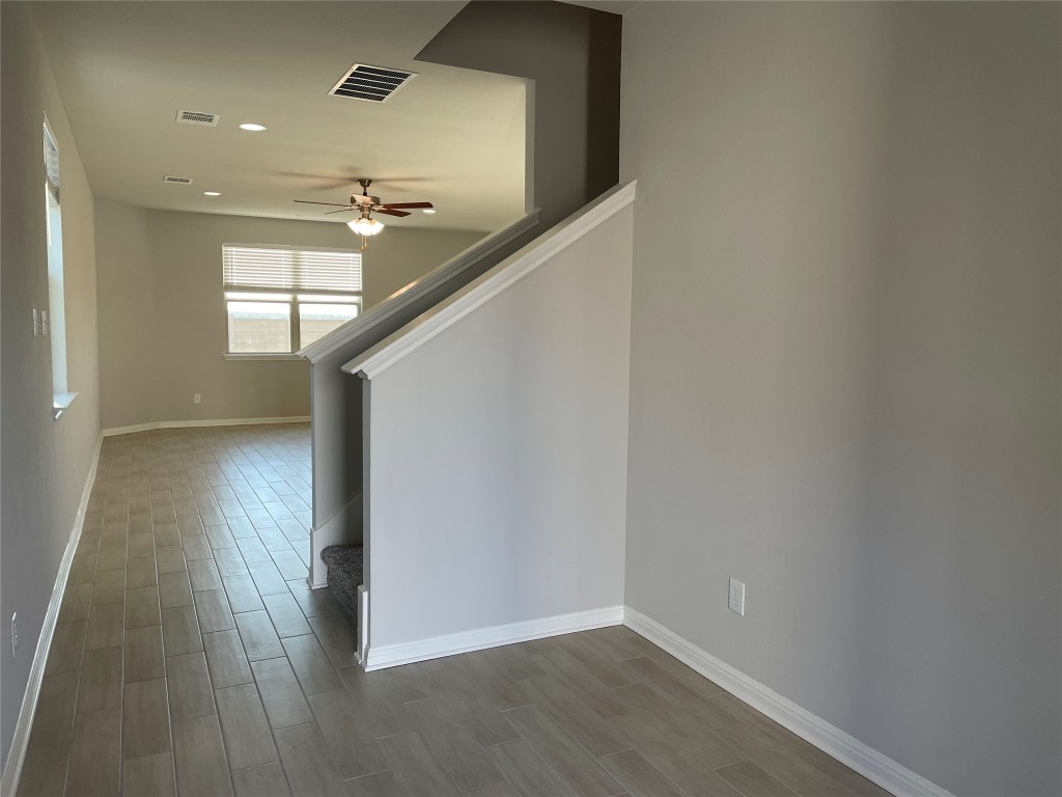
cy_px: 398
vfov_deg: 53.1
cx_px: 531
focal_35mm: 26
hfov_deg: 67.3
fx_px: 798
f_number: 1.6
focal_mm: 4.2
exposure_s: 1/120
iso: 50
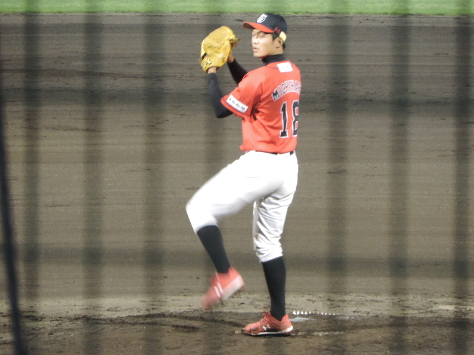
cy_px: 178
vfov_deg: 2.5
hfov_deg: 3.3
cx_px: 237
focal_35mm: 600
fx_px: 8216
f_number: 4.9
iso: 800
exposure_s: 1/30
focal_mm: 107
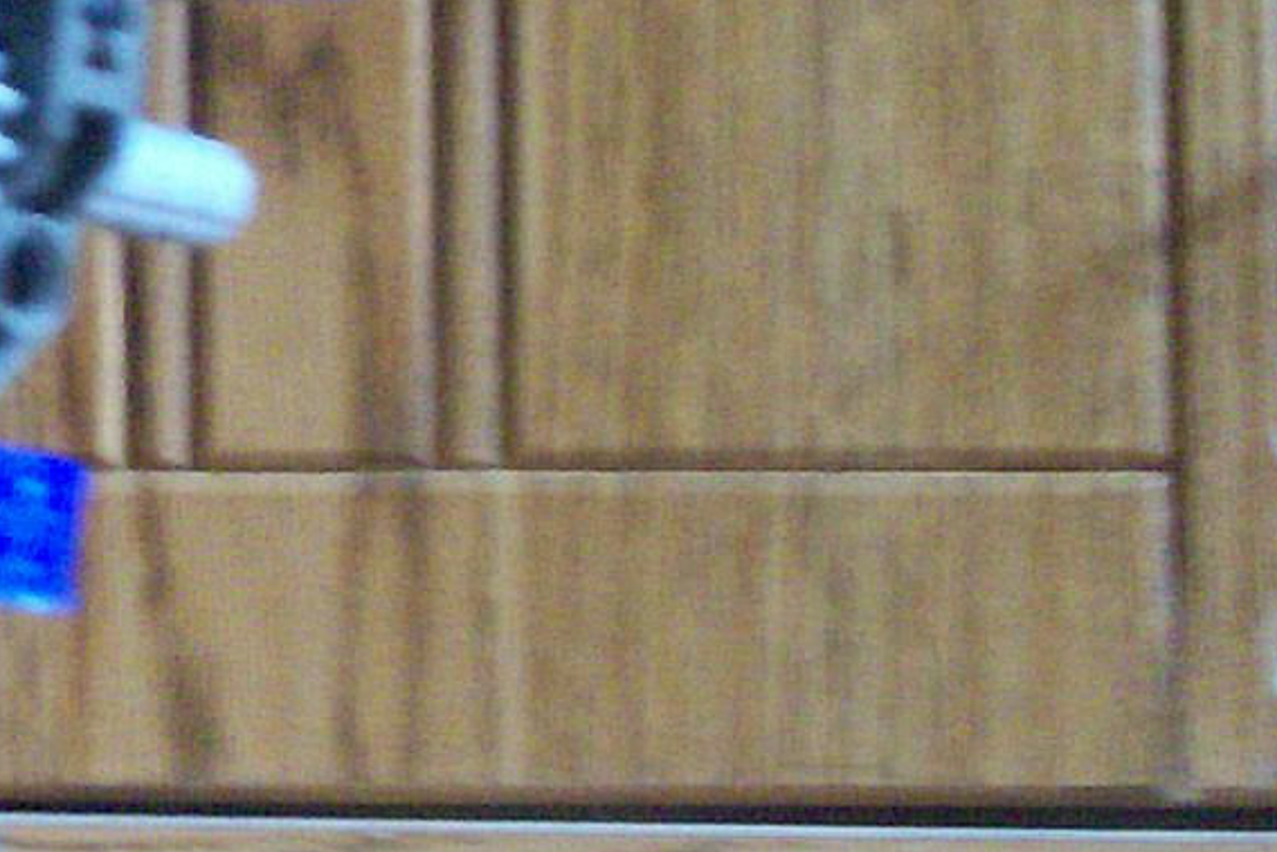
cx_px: -670
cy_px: 303
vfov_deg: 10.2
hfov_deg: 14.2
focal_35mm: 135
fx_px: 4790
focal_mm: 5.9
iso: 334
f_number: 4.5
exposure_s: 1/8
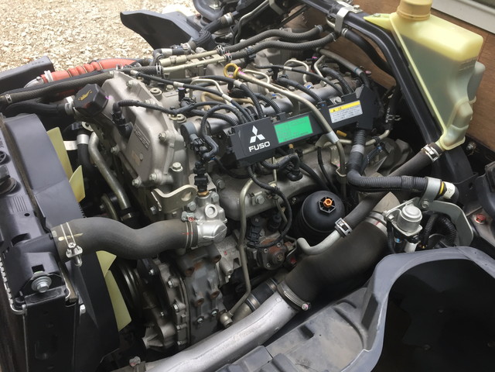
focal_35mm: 29
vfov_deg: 48.2
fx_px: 415
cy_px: 186
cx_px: 248
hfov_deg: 61.7
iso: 32
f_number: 2.2
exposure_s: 1/40
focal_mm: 4.15
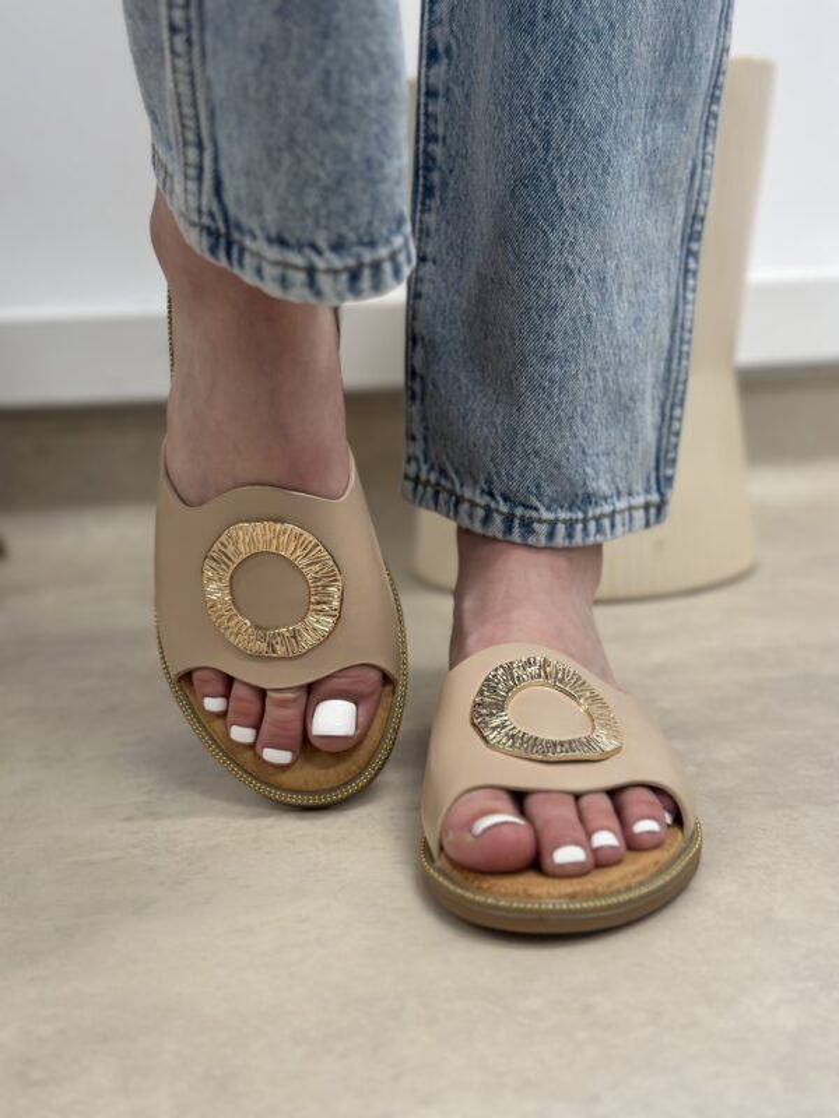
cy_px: 559
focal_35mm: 48
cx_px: 420
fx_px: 1551
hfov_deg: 30.3
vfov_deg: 39.7
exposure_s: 1/100
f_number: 1.78
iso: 200
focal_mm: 6.86
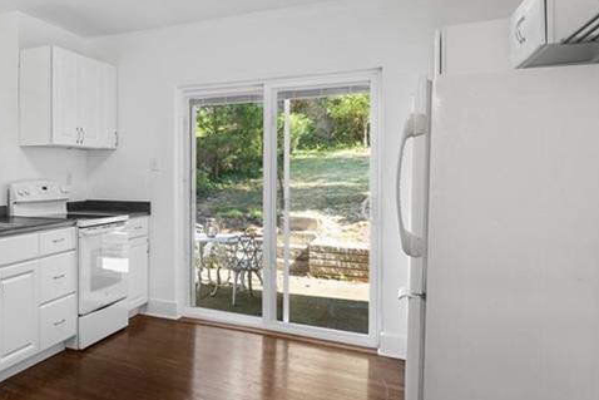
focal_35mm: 30
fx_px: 499
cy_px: 175
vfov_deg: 43.5
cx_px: 26
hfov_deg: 51.9
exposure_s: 1/3
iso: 400
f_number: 7.1
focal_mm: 14
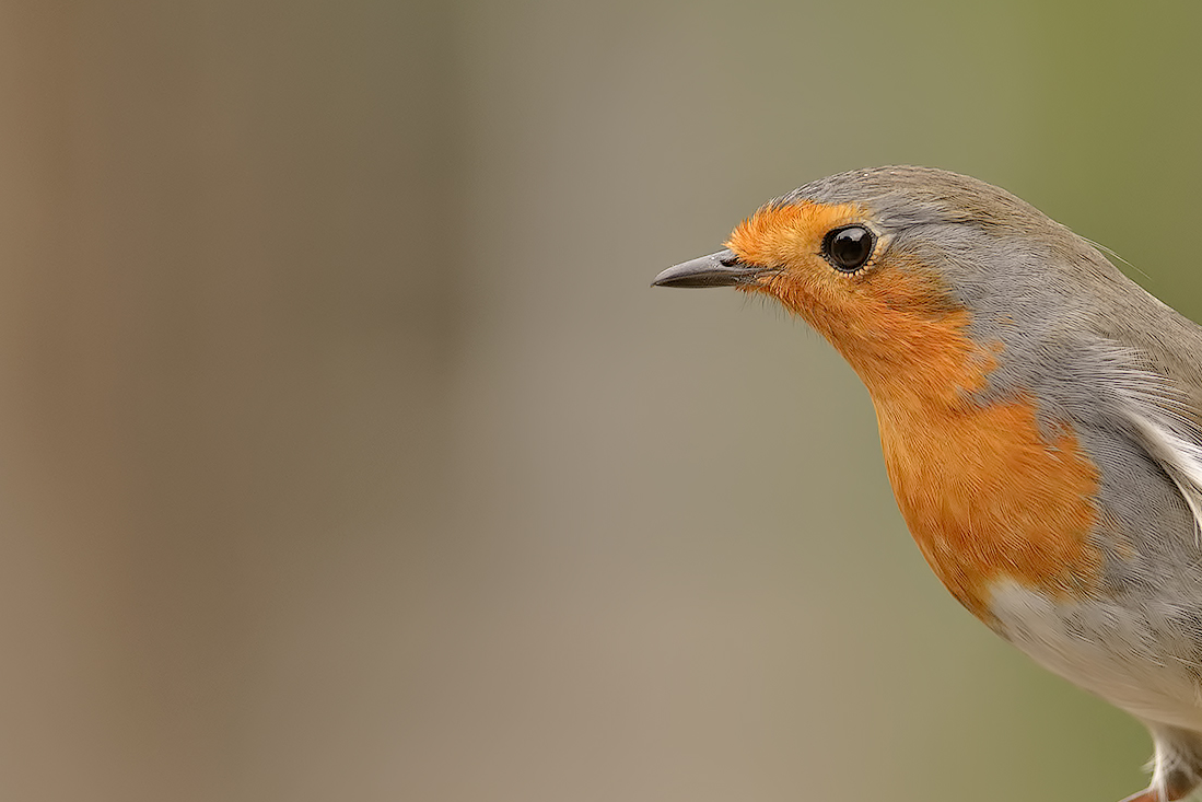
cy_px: 493
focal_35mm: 524
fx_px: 17497
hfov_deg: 3.9
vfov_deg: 2.6
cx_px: 1005
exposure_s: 1/320
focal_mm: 300
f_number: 5.6
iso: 2800
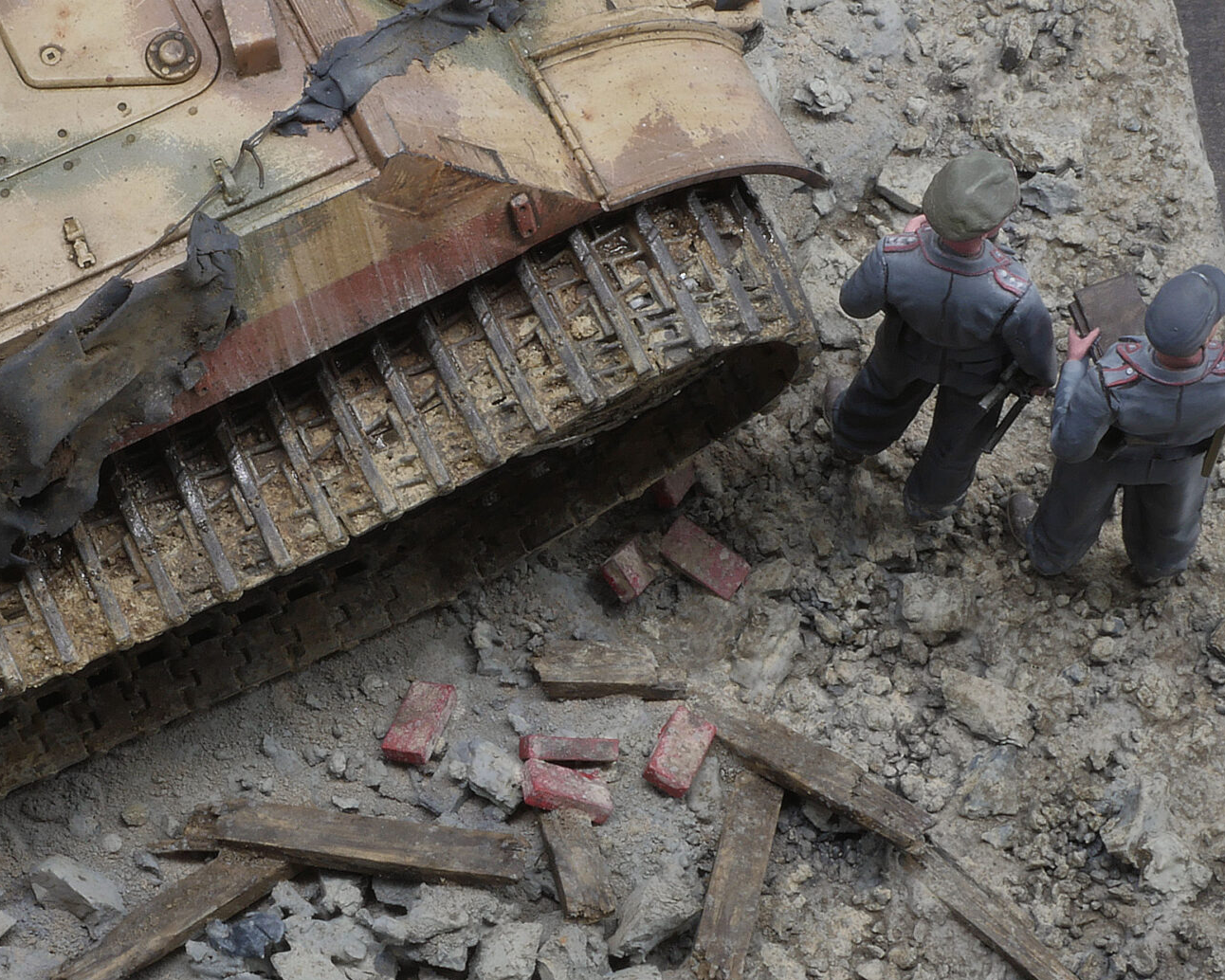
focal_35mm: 116
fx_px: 4206
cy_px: 372
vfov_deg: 13.3
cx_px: 290
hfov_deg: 16.5
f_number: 22
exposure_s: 1/1.3
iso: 200
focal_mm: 30
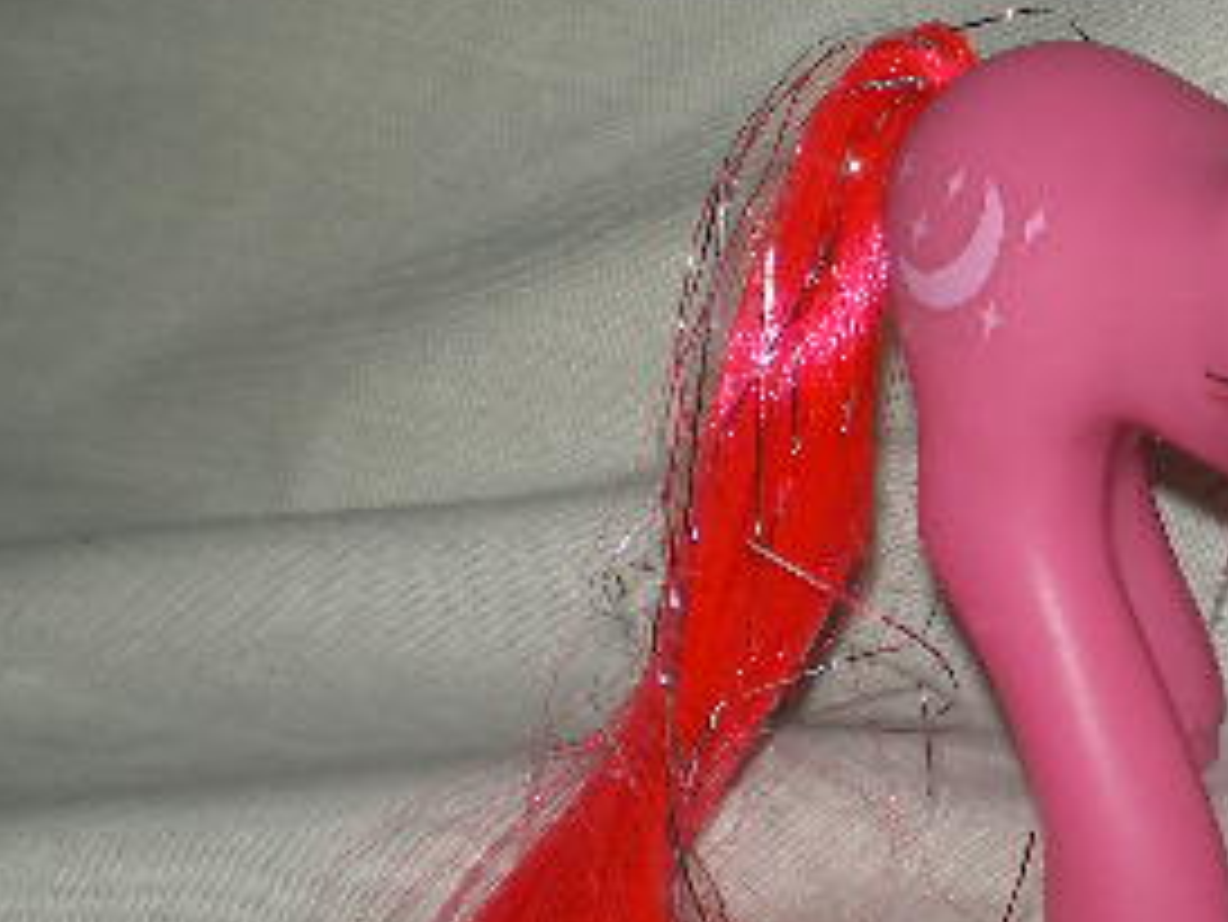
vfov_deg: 16.5
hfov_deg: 21.5
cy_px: 220
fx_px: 3159
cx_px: 1134
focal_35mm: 89
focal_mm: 6.3
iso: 64
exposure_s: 1/30
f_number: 4.6
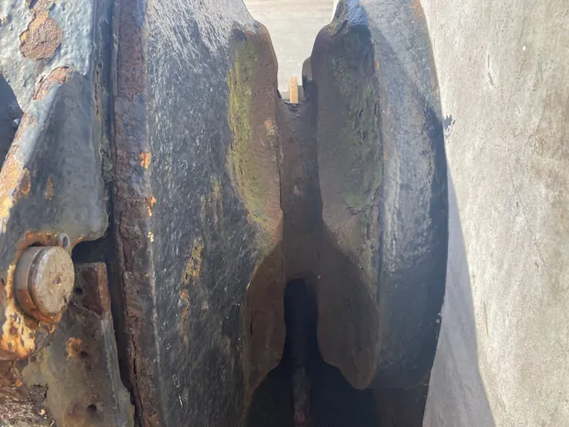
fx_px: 427
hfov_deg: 67.3
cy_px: 214
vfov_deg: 53.1
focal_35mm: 26
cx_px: 284
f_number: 1.8
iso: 32
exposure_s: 1/827
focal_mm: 4.25
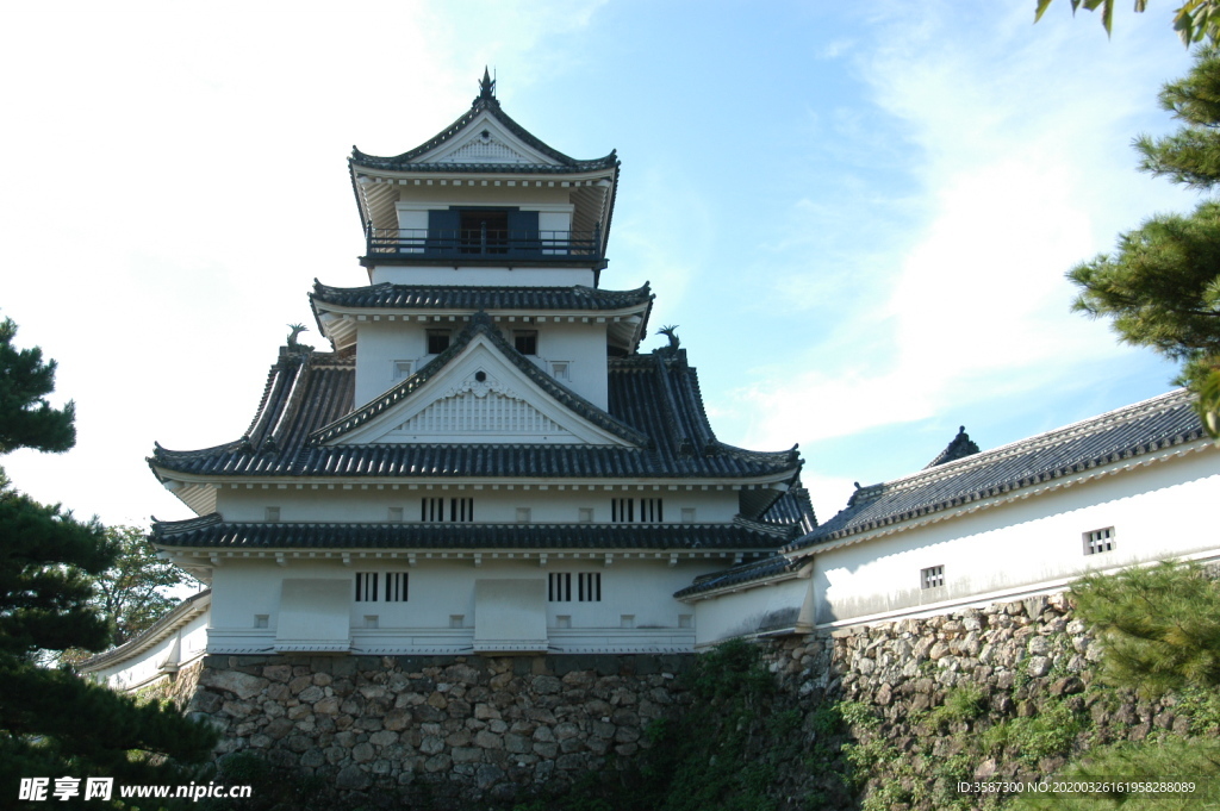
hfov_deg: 46.4
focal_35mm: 42
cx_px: 610
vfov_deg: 31.8
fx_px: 1422
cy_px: 406
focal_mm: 28
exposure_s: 1/250
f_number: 7.1
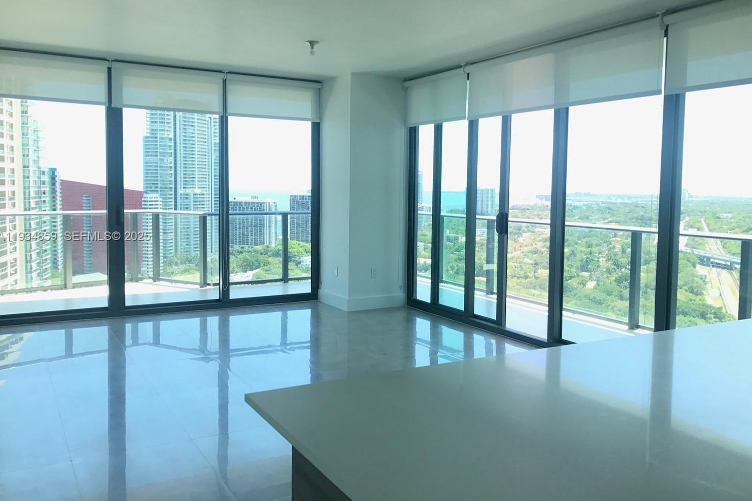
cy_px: 237
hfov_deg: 60.3
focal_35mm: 31
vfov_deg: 42.3
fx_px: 648
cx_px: 395
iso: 20
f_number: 1.8
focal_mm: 3.99
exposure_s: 1/370
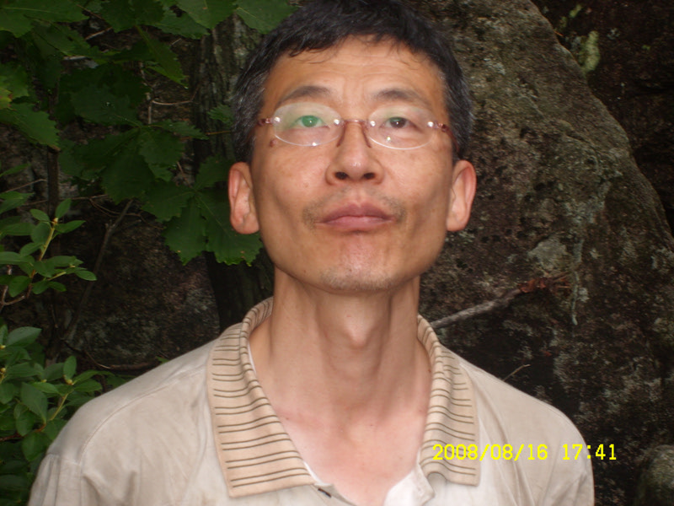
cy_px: 253
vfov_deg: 14.1
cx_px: 337
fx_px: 2044
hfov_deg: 18.7
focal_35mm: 105
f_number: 4.9
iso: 50
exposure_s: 1/60
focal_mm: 17.4
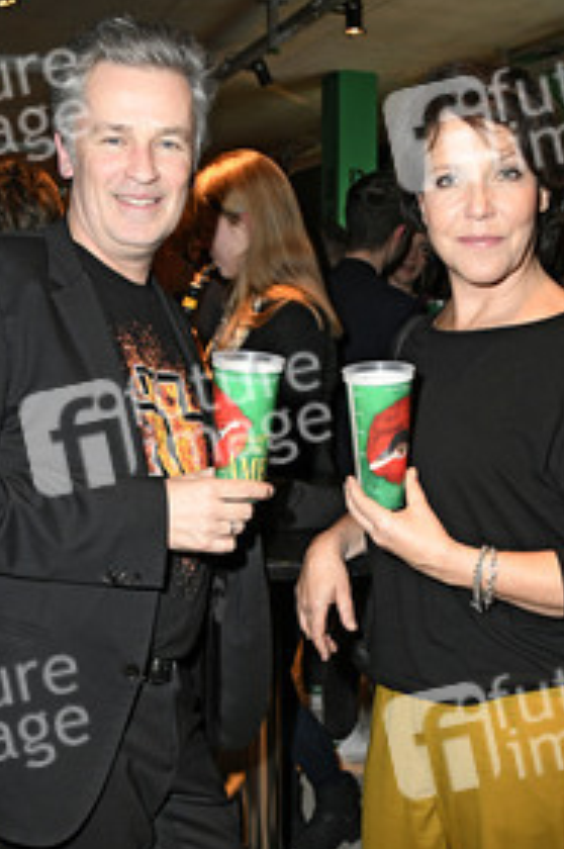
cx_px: 264
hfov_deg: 33.3
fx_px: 942
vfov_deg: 47.6
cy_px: 576
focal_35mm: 40
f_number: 6.3
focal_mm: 28
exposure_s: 1/60
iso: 3200
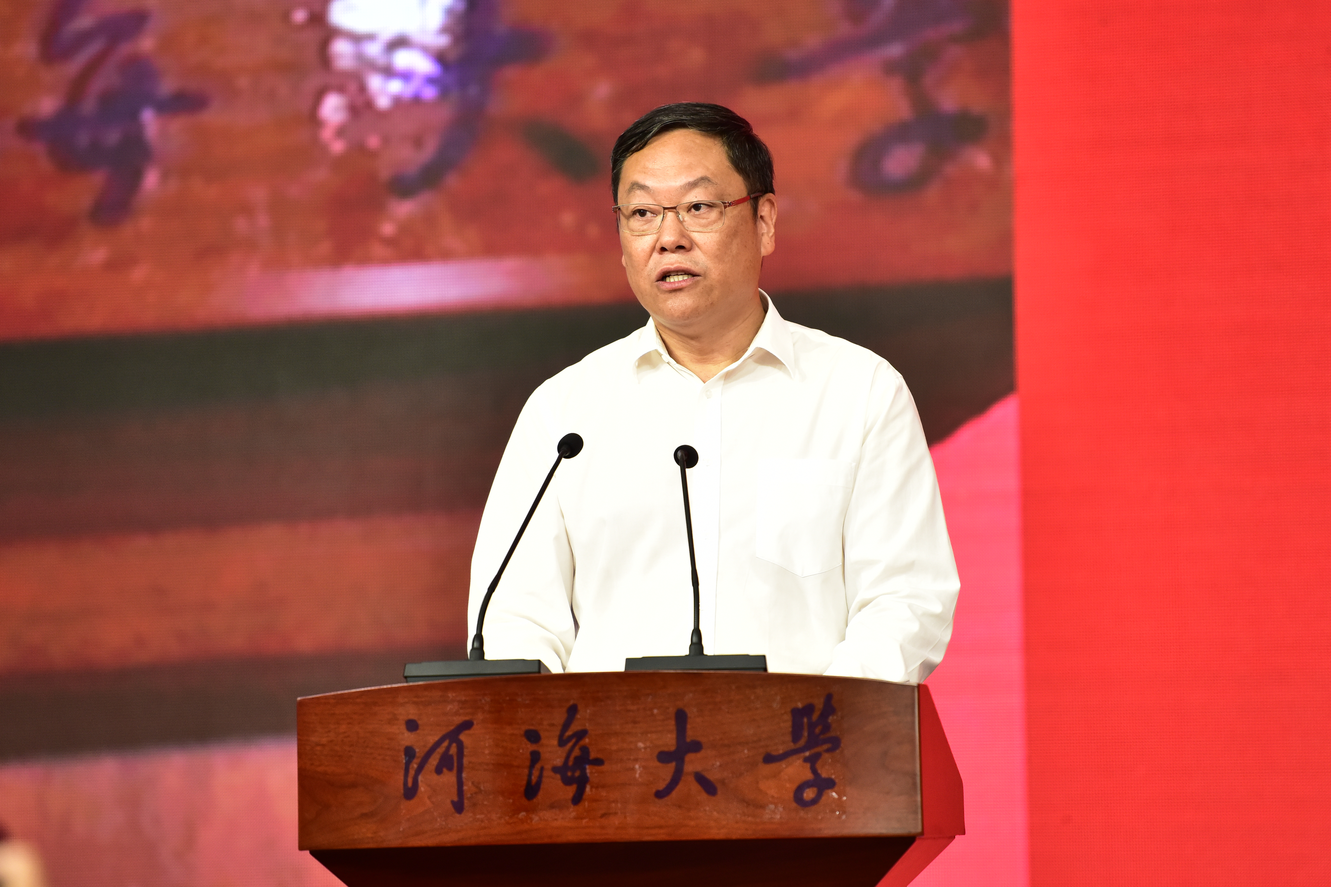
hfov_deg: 10.3
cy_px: 444
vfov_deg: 6.9
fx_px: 7394
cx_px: 666
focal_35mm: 200
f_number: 2.8
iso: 1600
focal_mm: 200
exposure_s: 1/400
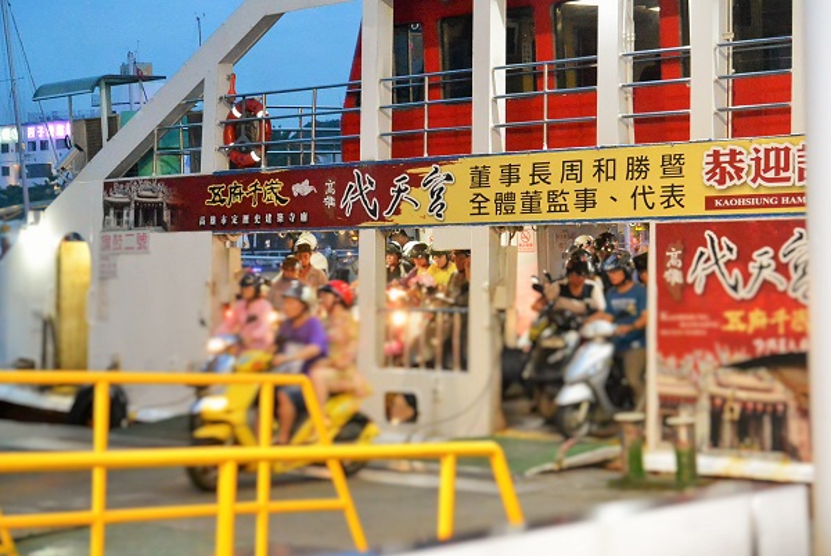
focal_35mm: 81
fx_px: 1871
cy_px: 278
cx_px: 416
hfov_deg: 25.0
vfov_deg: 16.9
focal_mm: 30
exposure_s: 1/60
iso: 2500
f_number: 3.8
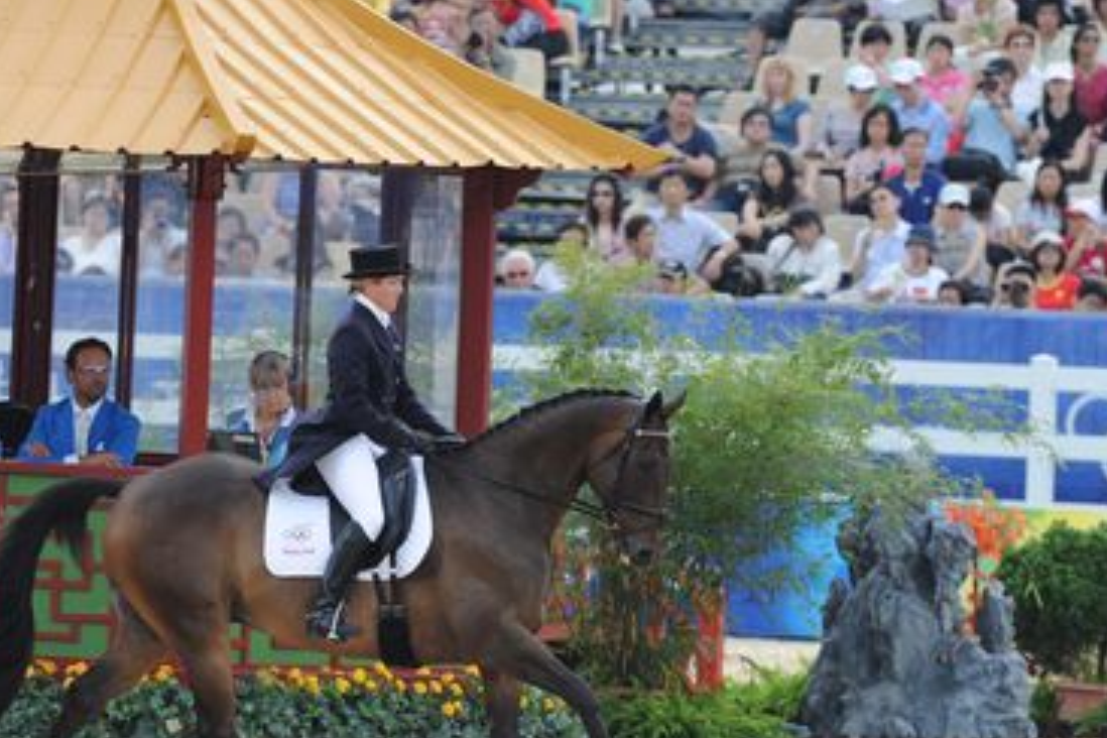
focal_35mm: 524
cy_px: 593
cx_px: 493
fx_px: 16112
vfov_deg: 2.6
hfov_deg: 3.9
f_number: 5
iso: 640
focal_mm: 300
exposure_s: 1/1600
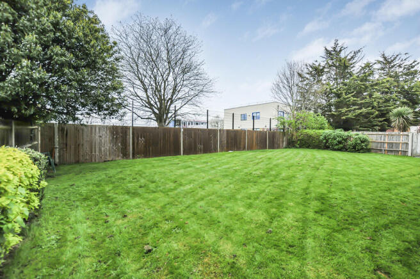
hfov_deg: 100.4
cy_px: 140
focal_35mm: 15
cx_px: 210
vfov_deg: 77.2
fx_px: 175
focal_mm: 10
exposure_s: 1/200
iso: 320
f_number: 5.6
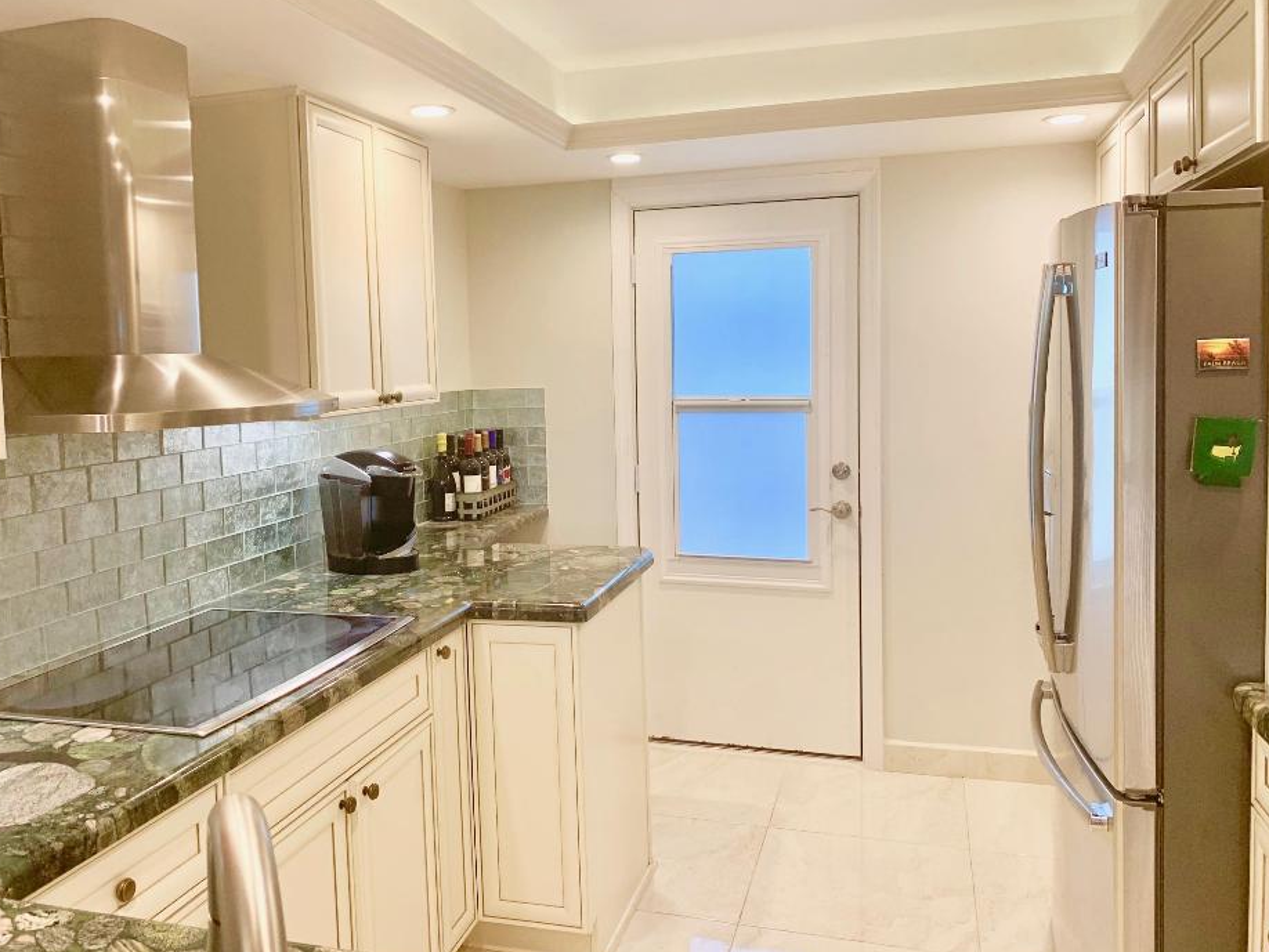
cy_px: 434
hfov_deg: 61.5
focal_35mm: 29
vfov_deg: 48.2
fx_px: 1063
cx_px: 575
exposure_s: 1/60
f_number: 1.8
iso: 64
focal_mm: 4.25
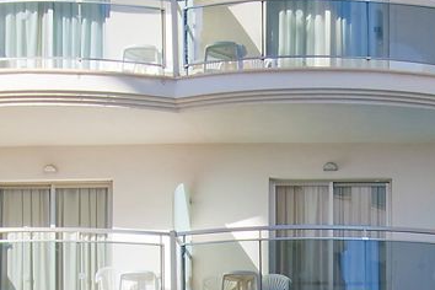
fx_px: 1257
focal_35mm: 104
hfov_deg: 19.1
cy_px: 601
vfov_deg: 11.7
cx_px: 430
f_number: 16
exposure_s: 1/30
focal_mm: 23
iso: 100
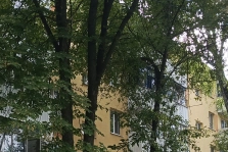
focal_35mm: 67
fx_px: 425
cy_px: 166
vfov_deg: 19.5
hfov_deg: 29.7
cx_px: 64
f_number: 1.75
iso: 102
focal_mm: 5.25
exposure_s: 1/120
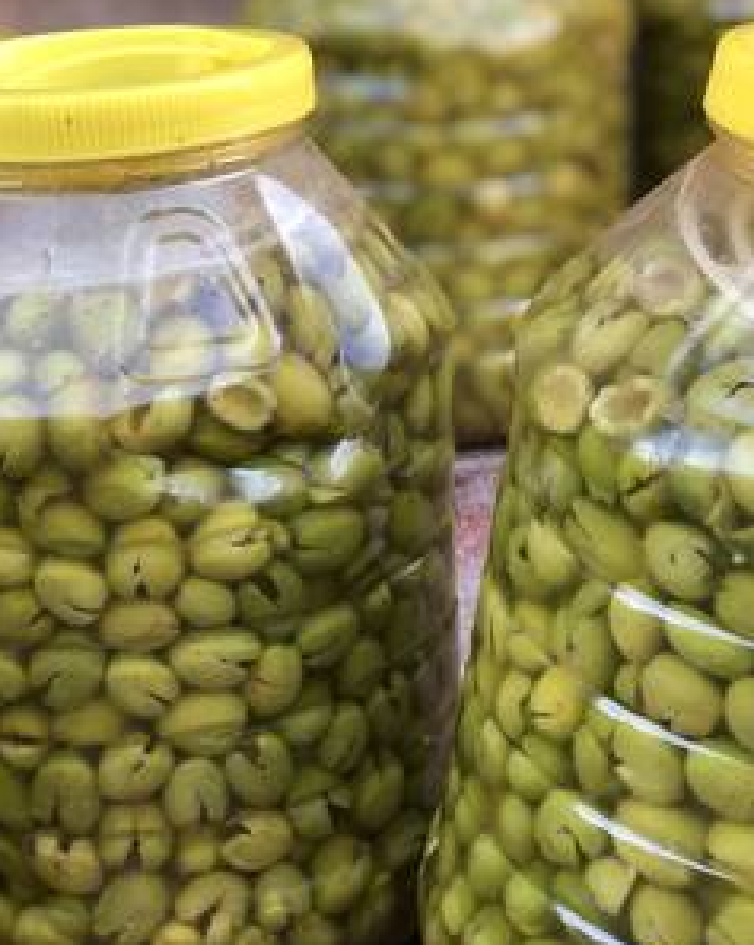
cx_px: 423
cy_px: 452
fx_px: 2095
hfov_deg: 20.4
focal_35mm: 75
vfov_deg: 25.4
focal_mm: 6.6
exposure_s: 1/30
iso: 64
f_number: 2.8
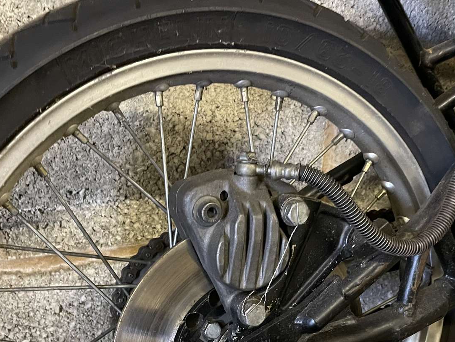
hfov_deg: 39.6
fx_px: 631
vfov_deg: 29.5
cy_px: 281
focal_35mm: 48
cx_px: 247
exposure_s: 1/25
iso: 500
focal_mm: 4.2
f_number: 1.6
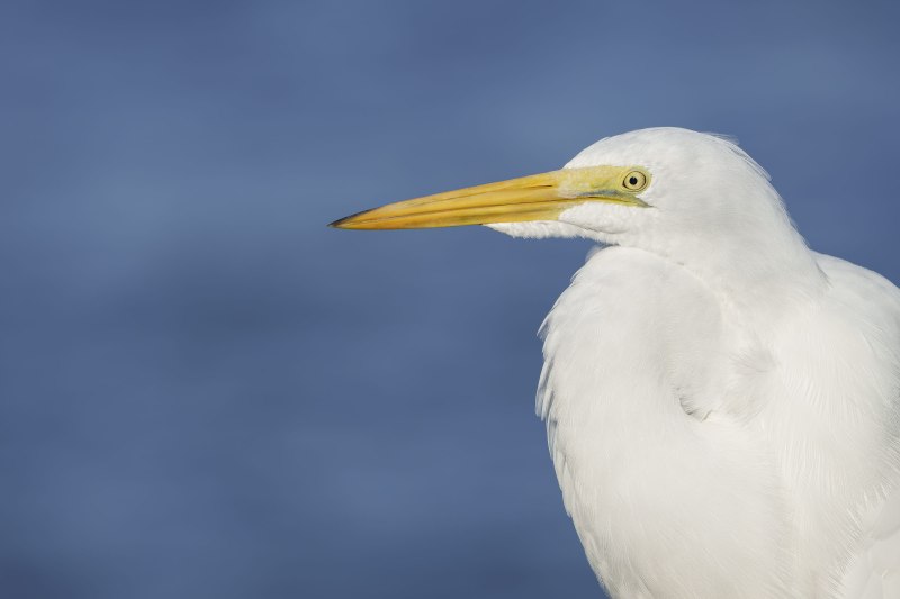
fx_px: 14996
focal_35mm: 600
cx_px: 450
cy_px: 300
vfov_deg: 2.3
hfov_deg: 3.4
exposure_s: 1/1600
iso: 400
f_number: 8
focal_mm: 600
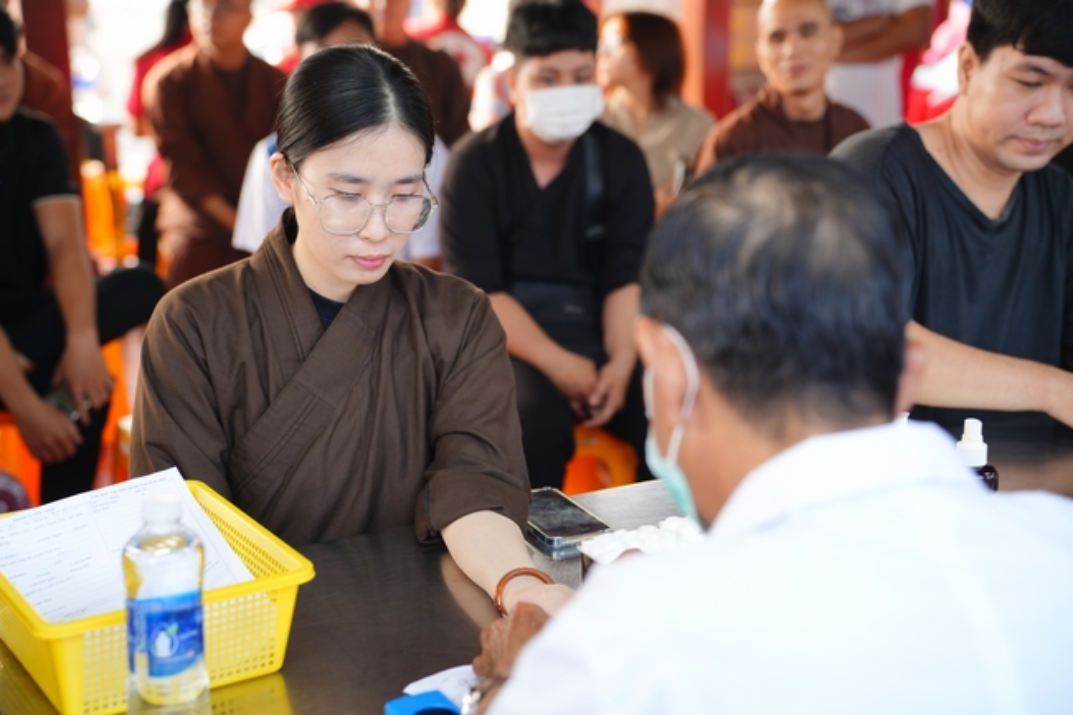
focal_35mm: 55
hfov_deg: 36.3
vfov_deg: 24.6
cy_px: 358
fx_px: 1639
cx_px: 536
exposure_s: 1/100
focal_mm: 55
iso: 400
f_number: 2.8
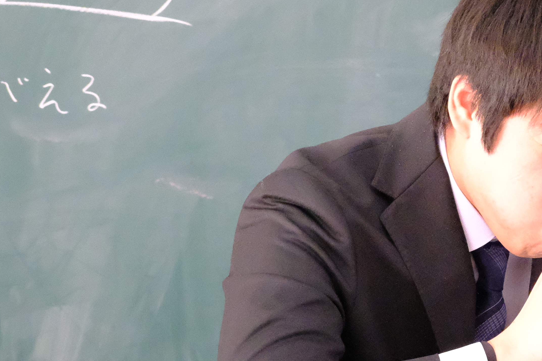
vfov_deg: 4.1
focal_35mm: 339
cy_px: 173
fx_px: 5103
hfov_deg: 6.0
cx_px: 729
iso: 12800
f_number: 5.6
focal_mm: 78.3
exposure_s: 1/350
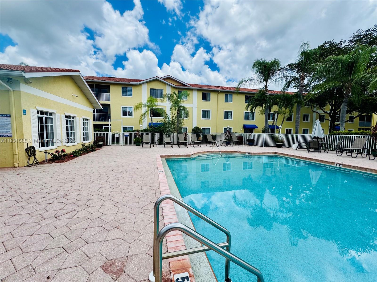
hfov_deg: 102.1
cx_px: 188
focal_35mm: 14
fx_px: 152
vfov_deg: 85.7
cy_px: 141
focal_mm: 2.22
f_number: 2.2
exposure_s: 1/1063
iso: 40
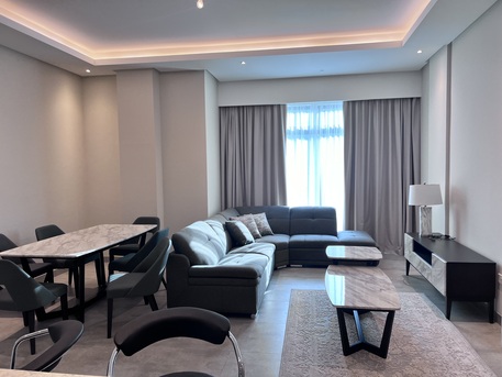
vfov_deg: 53.1
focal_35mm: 26
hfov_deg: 67.3
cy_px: 188
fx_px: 377
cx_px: 251
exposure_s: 1/100
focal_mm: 5.7
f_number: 1.5
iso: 50
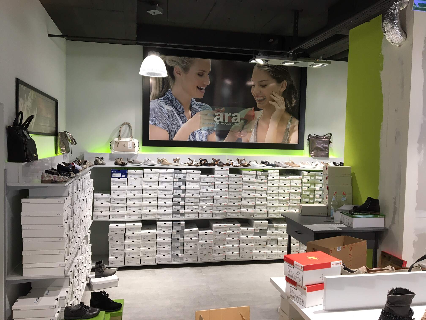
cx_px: 213
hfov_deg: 61.7
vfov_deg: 48.2
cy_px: 160
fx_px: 357
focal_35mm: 29
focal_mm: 4.15
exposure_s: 1/33
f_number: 2.2
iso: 32
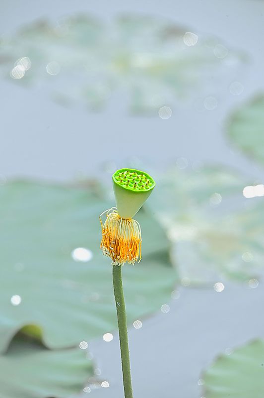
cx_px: 132
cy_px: 199
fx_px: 5509
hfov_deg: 2.7
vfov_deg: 4.1
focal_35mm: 500
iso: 400
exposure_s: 1/640
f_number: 11
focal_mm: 500
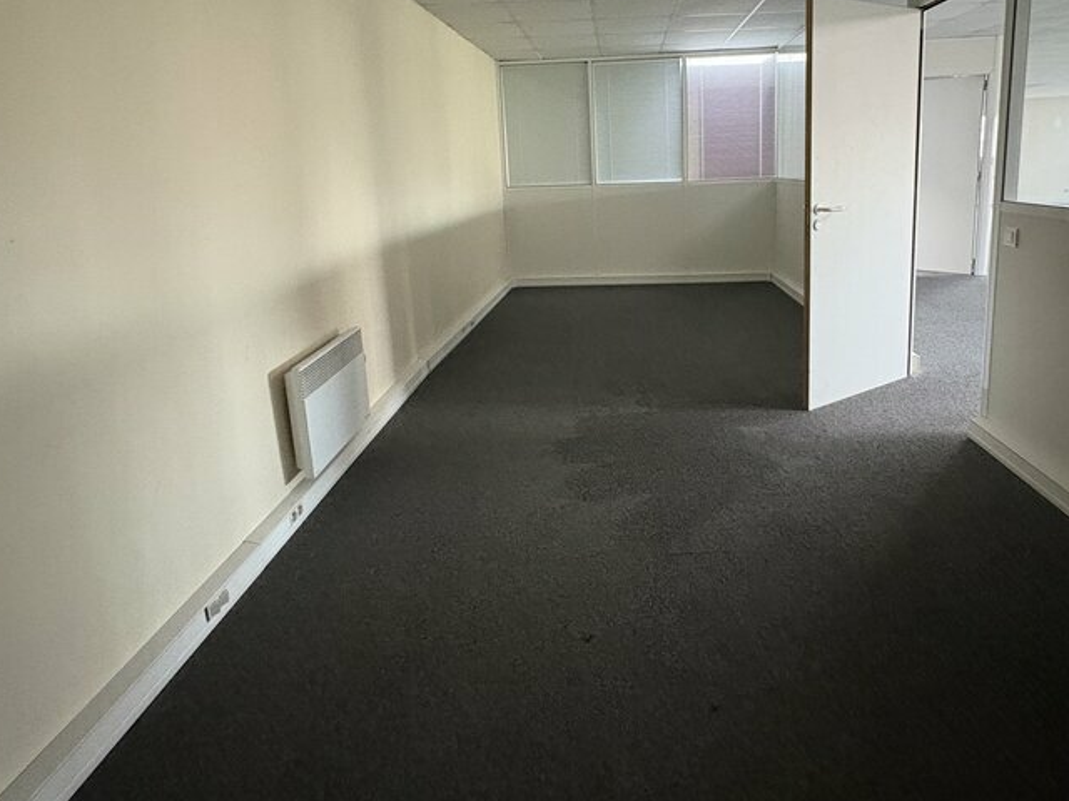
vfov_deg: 62.2
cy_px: 280
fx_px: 649
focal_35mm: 21
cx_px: 618
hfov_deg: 78.4
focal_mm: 2.22
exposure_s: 1/33
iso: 800
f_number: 2.2
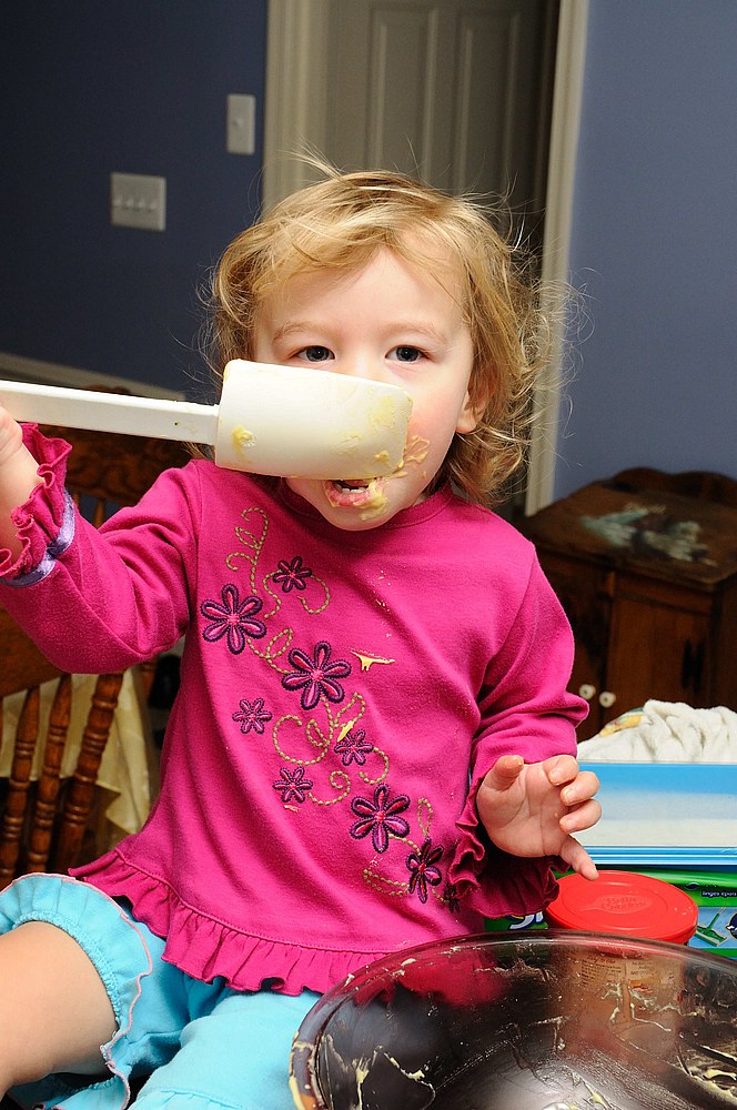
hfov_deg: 20.6
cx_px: 368
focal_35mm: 66
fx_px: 2032
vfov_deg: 30.5
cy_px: 555
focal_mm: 44
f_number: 8
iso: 800
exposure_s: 1/200
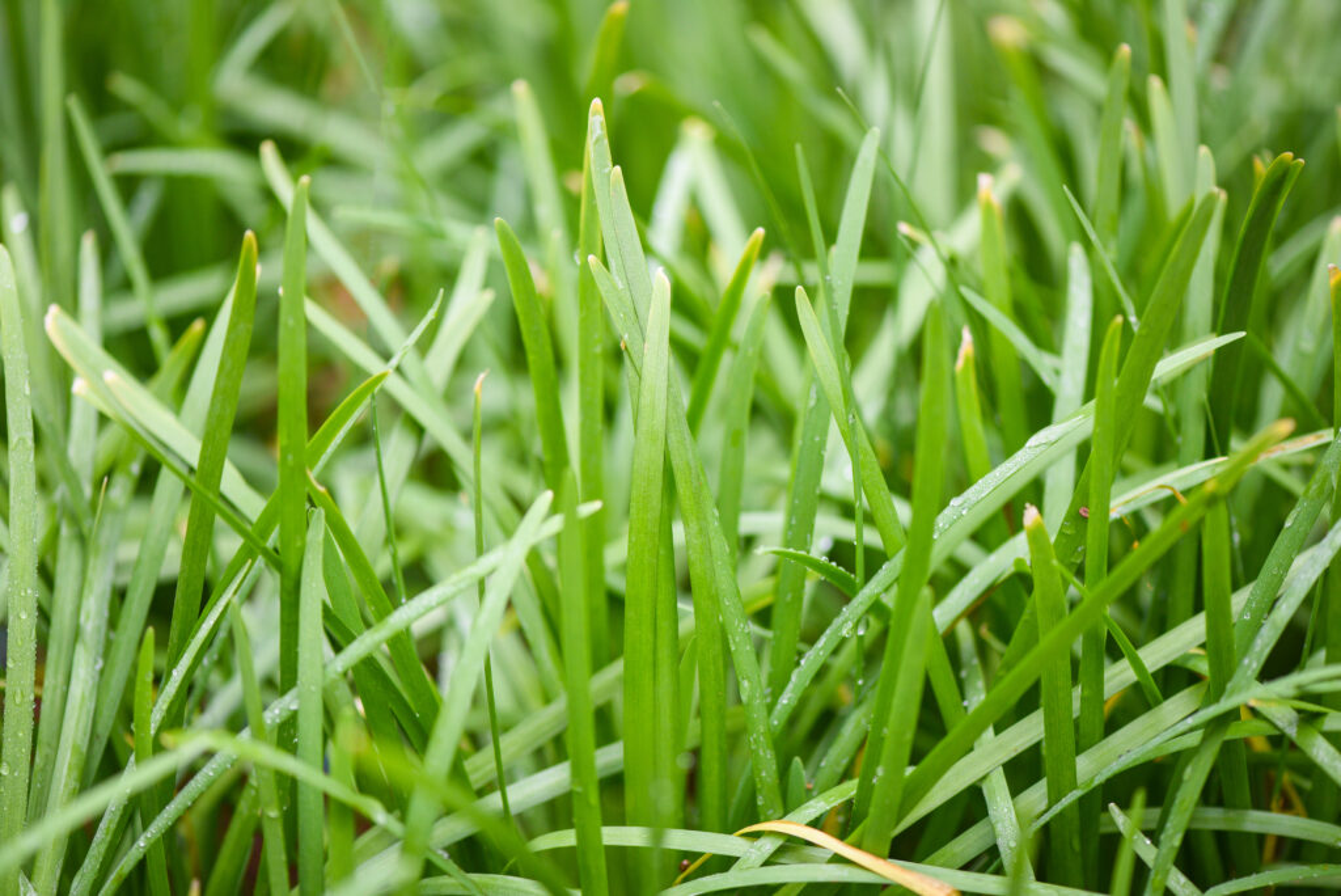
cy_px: 448
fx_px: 3913
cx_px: 670
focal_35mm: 105
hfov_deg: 19.4
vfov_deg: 13.1
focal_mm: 105
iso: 400
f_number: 3.2
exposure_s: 1/640
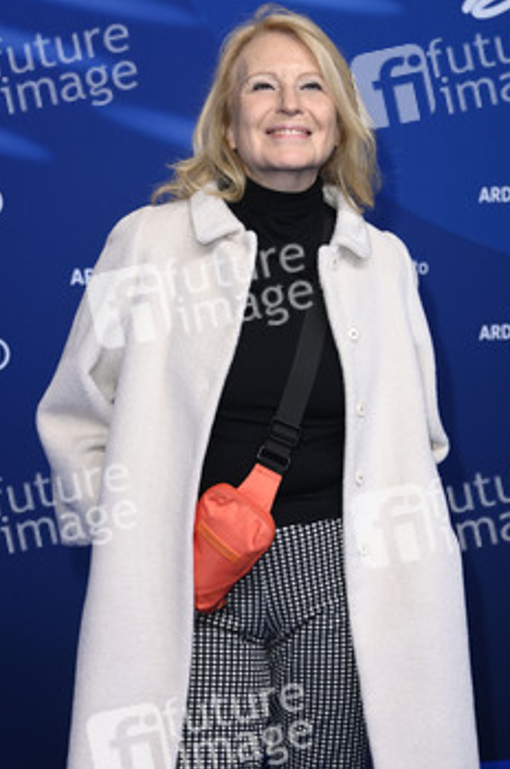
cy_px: 406
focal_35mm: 103
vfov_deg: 19.9
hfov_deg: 13.2
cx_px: 264
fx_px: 2197
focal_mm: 90
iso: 1000
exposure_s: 1/250
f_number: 5.6
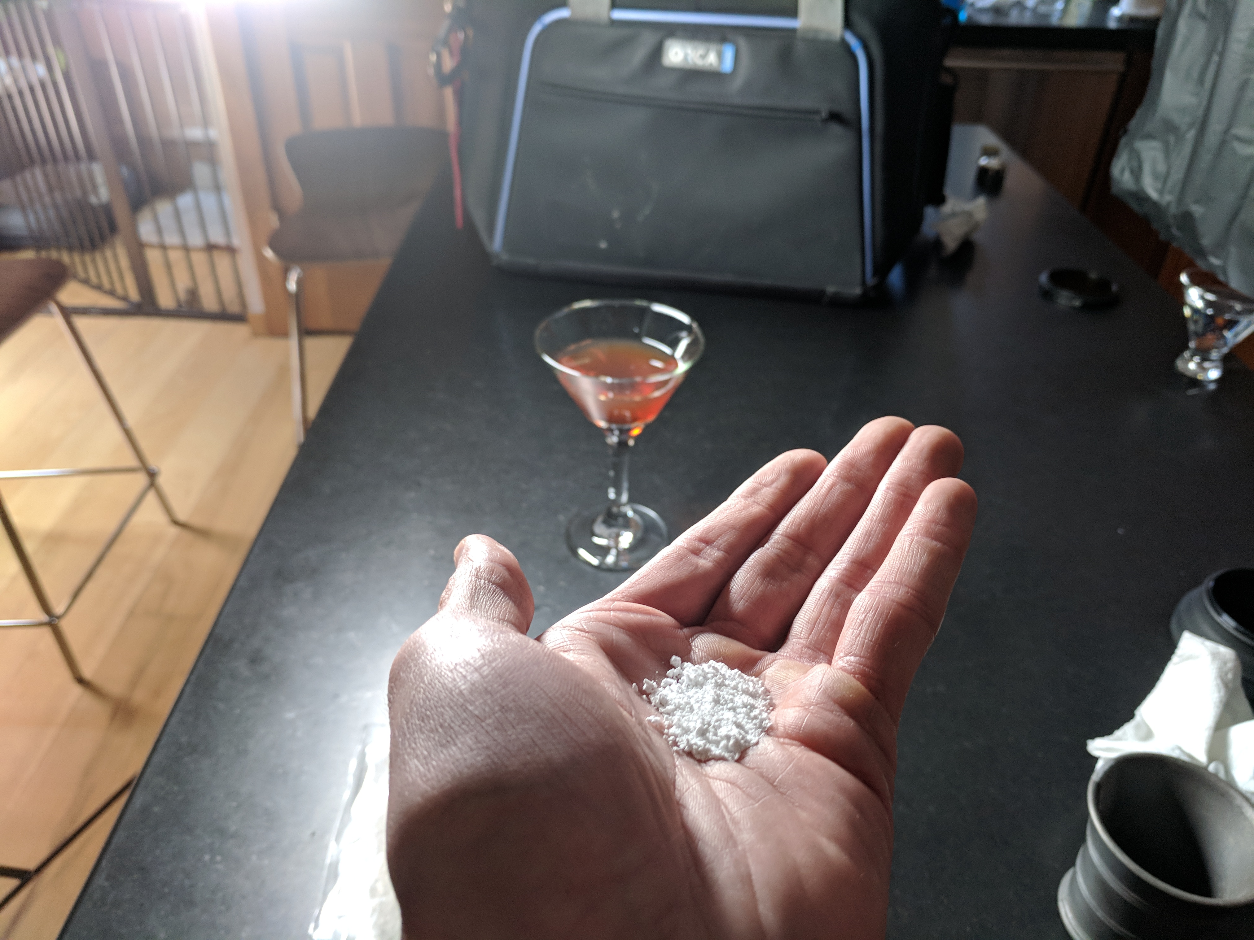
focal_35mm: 26
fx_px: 942
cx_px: 627
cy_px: 470
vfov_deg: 53.1
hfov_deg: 67.3
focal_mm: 4.67
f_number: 2
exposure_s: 1/60
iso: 241
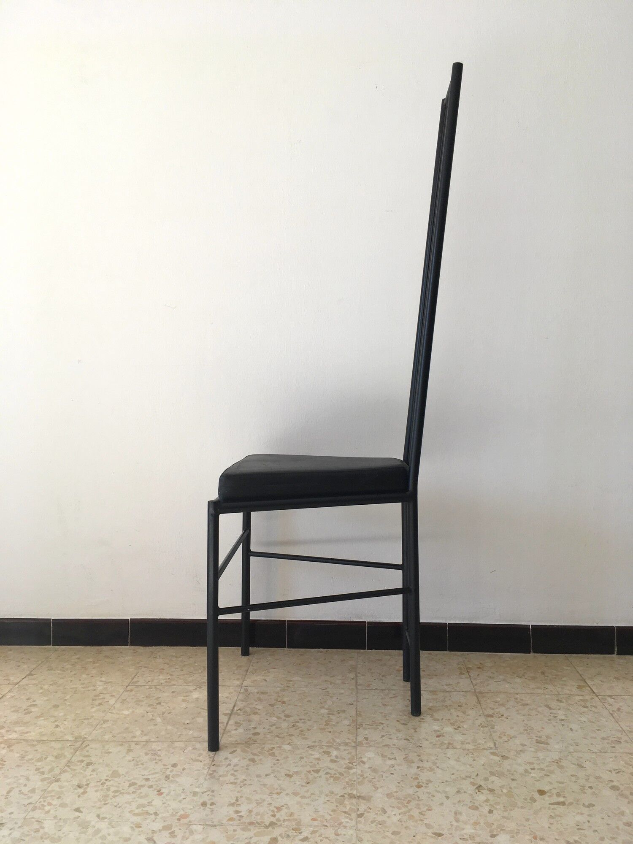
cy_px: 422
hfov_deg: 48.2
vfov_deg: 61.7
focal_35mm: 29
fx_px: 707
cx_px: 316
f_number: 2.2
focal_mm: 4.15
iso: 25
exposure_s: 1/140
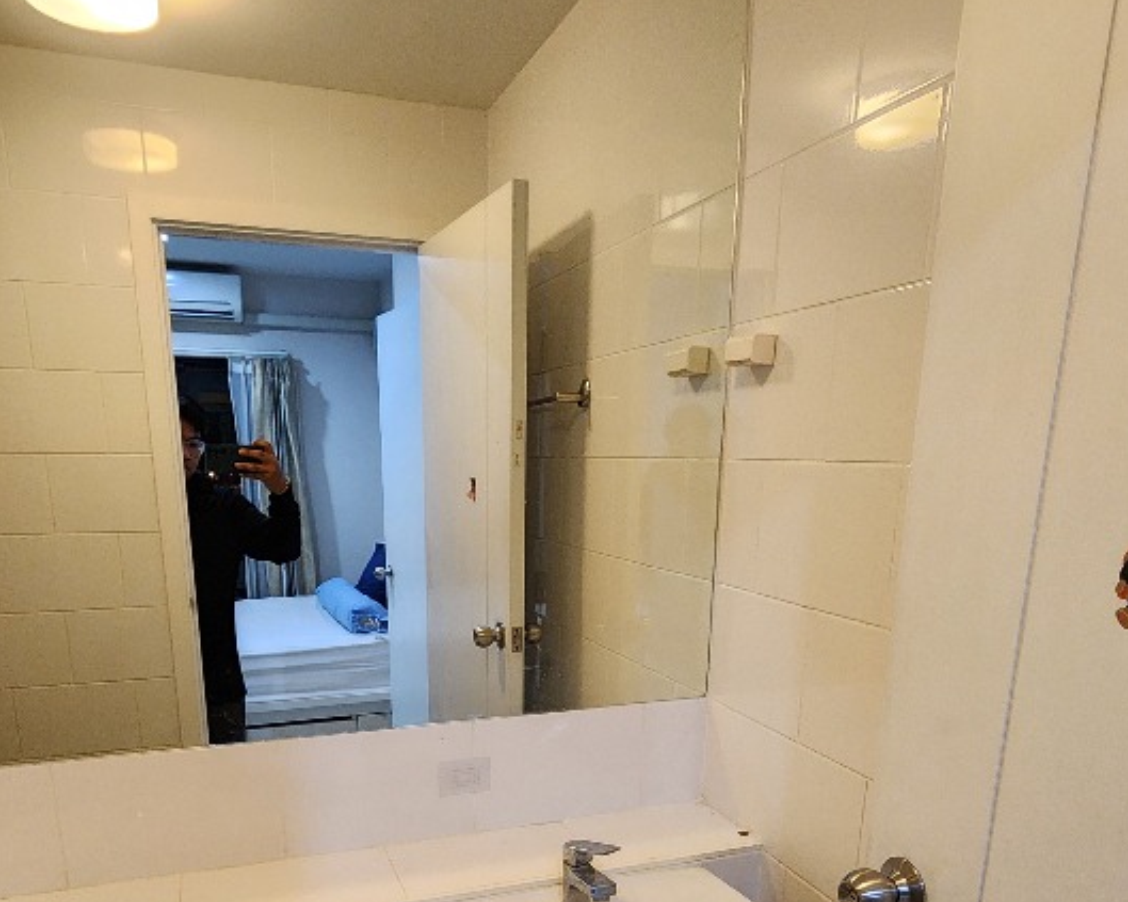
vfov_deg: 55.0
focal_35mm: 24
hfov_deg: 70.2
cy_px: 712
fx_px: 801
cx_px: 533
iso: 400
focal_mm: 2.2
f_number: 2.2
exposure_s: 1/33
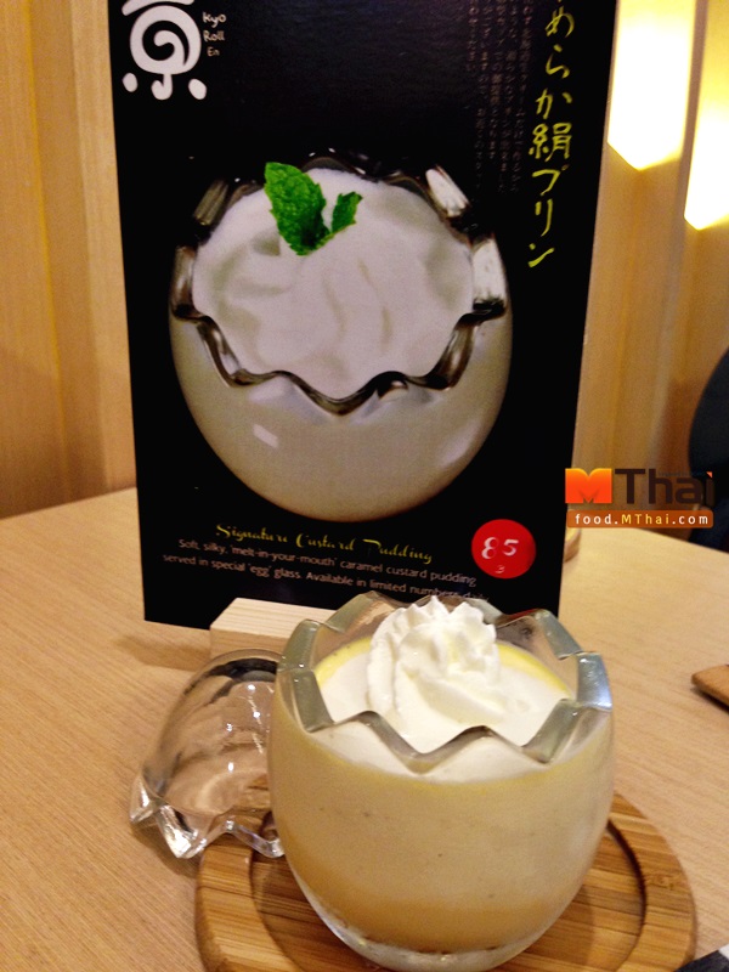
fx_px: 927
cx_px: 364
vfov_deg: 55.4
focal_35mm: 33
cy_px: 486
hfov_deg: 42.9
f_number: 2.4
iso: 160
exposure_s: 1/20
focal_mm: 4.12
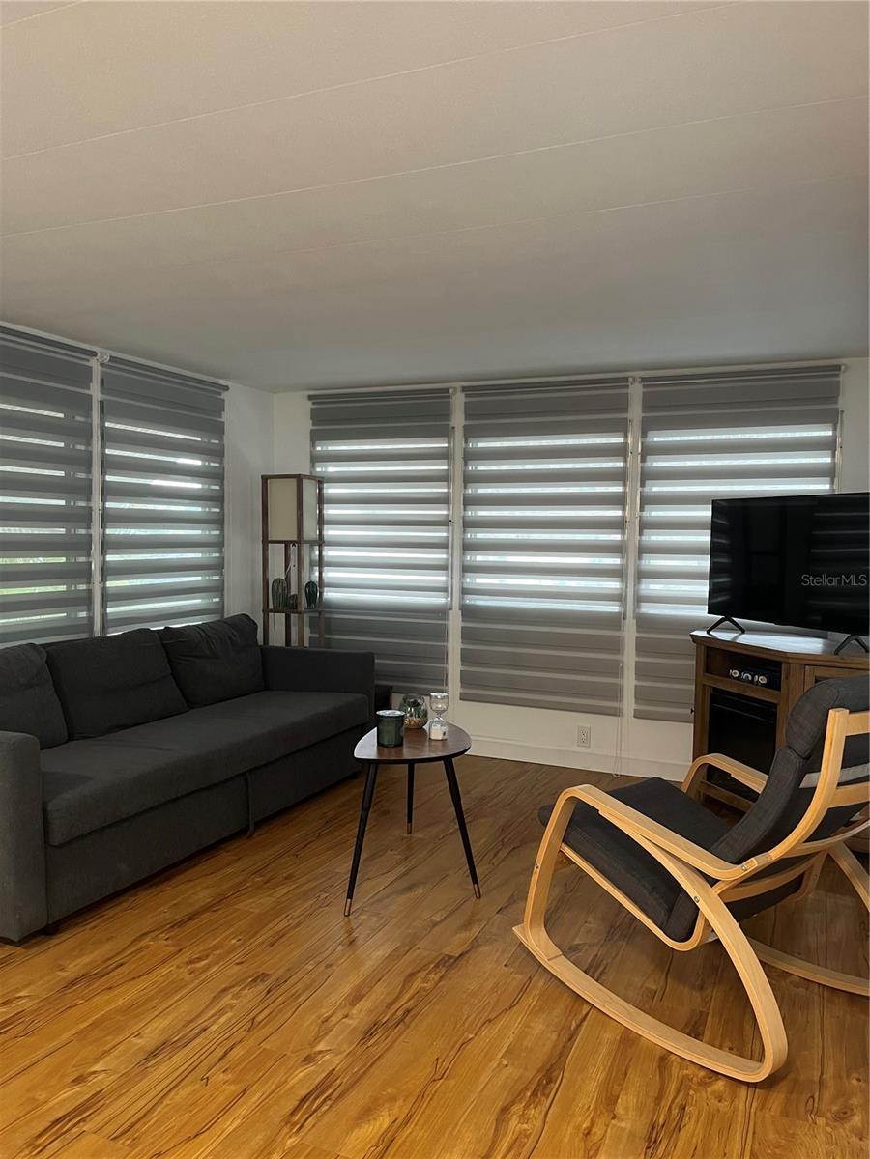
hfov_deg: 53.1
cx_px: 435
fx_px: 871
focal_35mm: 26
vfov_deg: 67.3
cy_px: 580
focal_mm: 5.1
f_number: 1.6
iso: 250
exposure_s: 1/60
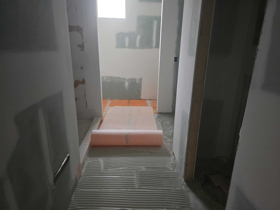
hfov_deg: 73.9
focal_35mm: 23
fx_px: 186
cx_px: 140
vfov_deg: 58.9
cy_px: 105
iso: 1000
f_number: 1.7
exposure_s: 1/60
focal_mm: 6.3
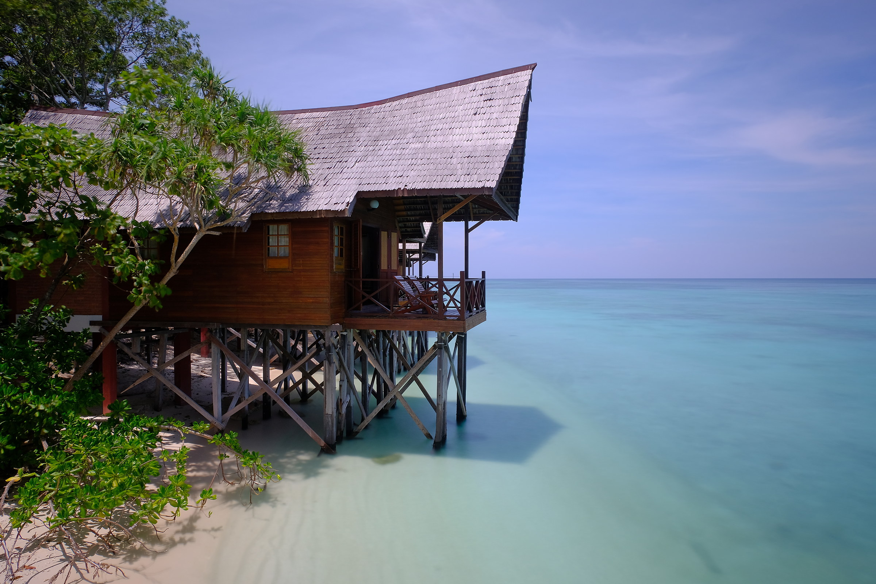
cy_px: 292
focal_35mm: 24
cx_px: 438
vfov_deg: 53.1
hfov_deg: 73.7
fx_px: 584
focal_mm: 16
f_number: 9
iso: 200
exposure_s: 10
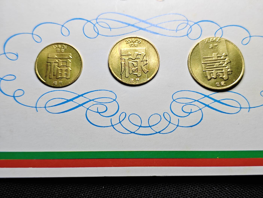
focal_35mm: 49
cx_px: 132
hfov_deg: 38.9
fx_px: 372
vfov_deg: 29.7
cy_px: 99
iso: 64
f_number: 1.6
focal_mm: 5.84
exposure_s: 1/100
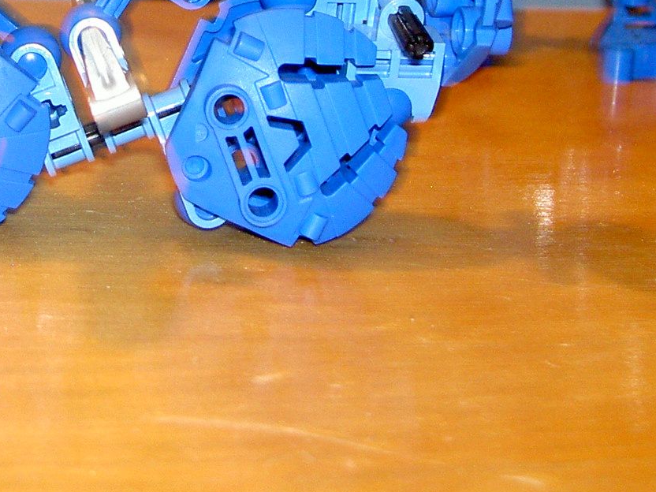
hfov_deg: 20.1
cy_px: -72
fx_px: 1819
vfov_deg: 15.0
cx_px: 96
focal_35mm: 96
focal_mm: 8
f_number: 2.8
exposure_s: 1/8
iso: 200
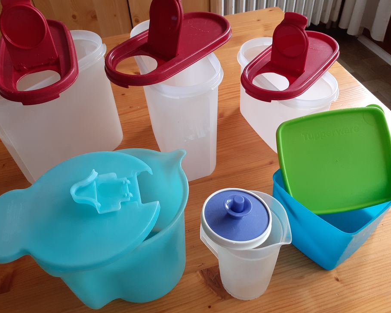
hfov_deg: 60.4
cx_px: 198
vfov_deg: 50.0
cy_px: 161
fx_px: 336
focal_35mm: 29
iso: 100
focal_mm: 3.6
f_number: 1.9
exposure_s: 1/50
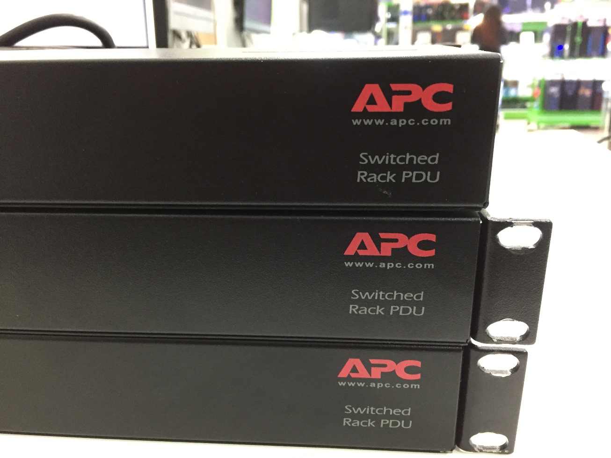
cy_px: 229
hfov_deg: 61.7
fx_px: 512
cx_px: 306
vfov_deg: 48.2
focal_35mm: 29
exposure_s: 1/20
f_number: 2.2
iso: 250
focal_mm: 4.15
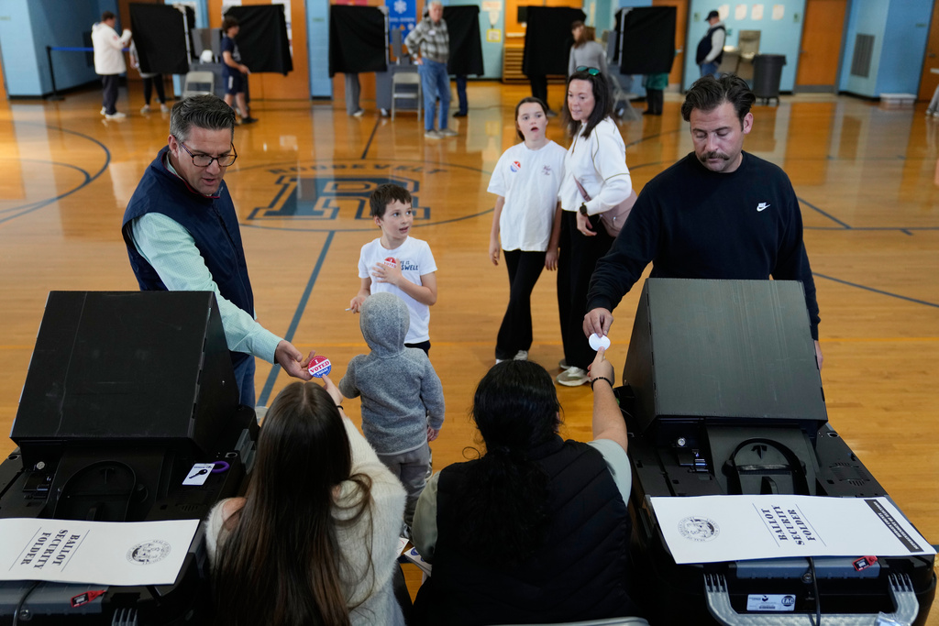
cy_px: 313
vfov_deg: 40.0
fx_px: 861
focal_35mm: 33
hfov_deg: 57.2
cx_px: 470
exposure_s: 1/160
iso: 1600
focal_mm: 33
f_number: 2.8
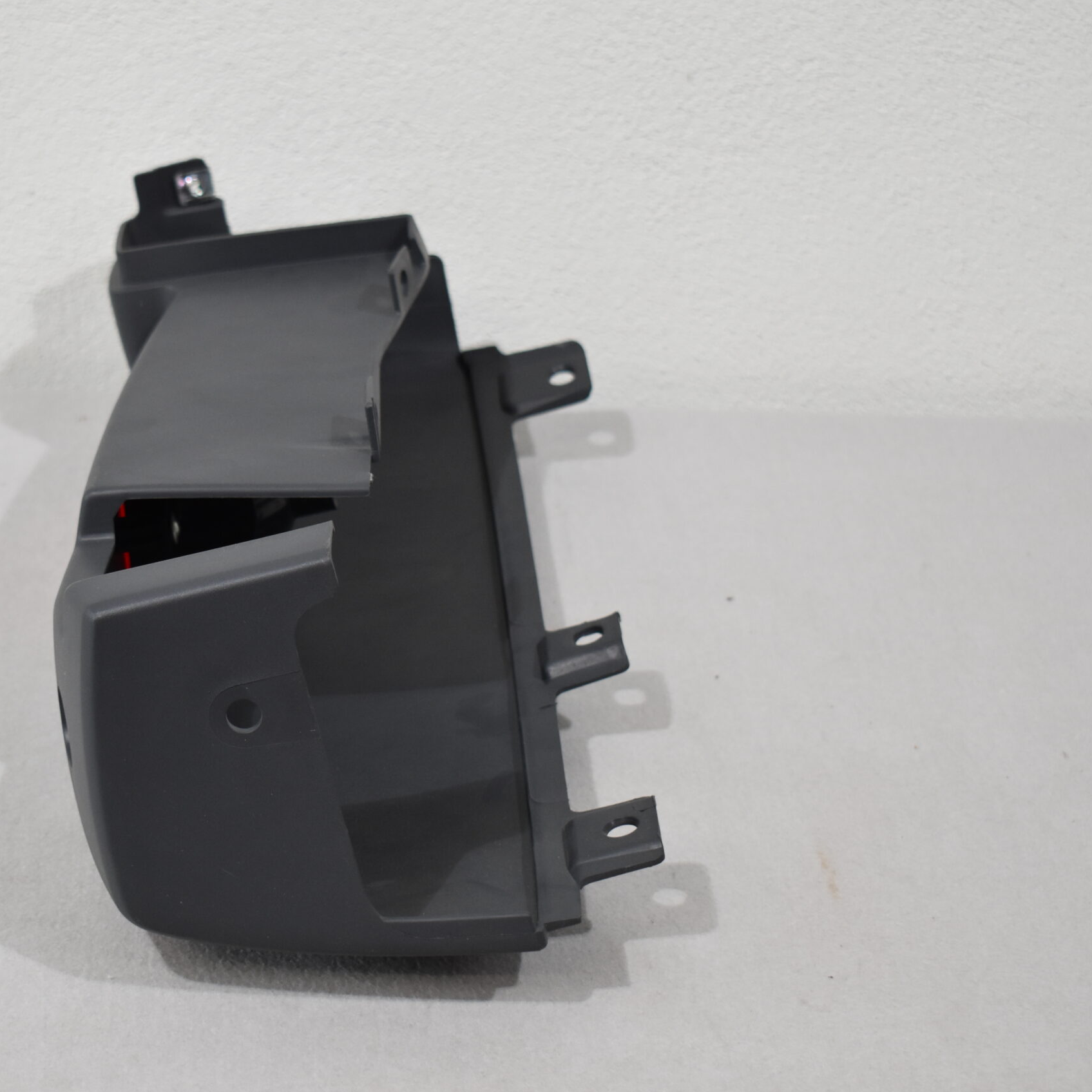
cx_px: 327
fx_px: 2748
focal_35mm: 77
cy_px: 545
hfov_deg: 22.3
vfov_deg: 22.5
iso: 800
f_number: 5
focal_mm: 40
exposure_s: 1/160
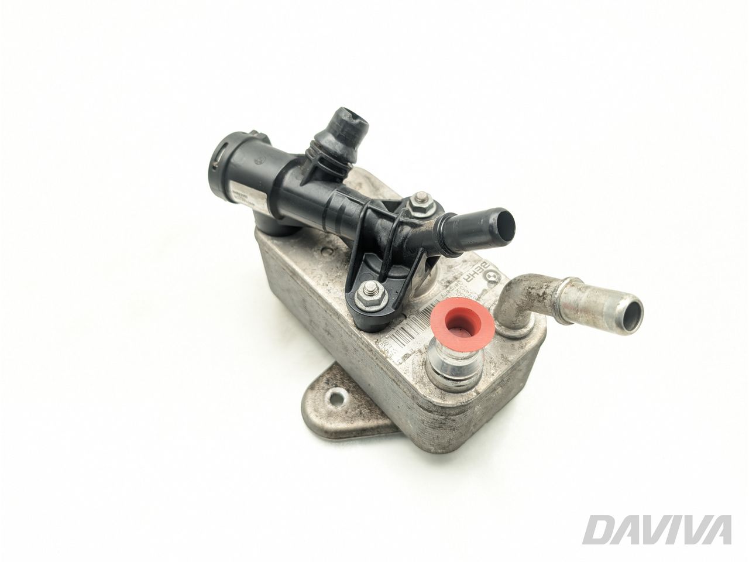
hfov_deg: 71.6
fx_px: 519
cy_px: 281
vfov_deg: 56.8
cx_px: 374
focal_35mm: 24
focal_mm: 6.9
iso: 42
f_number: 1.68
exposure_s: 1/90
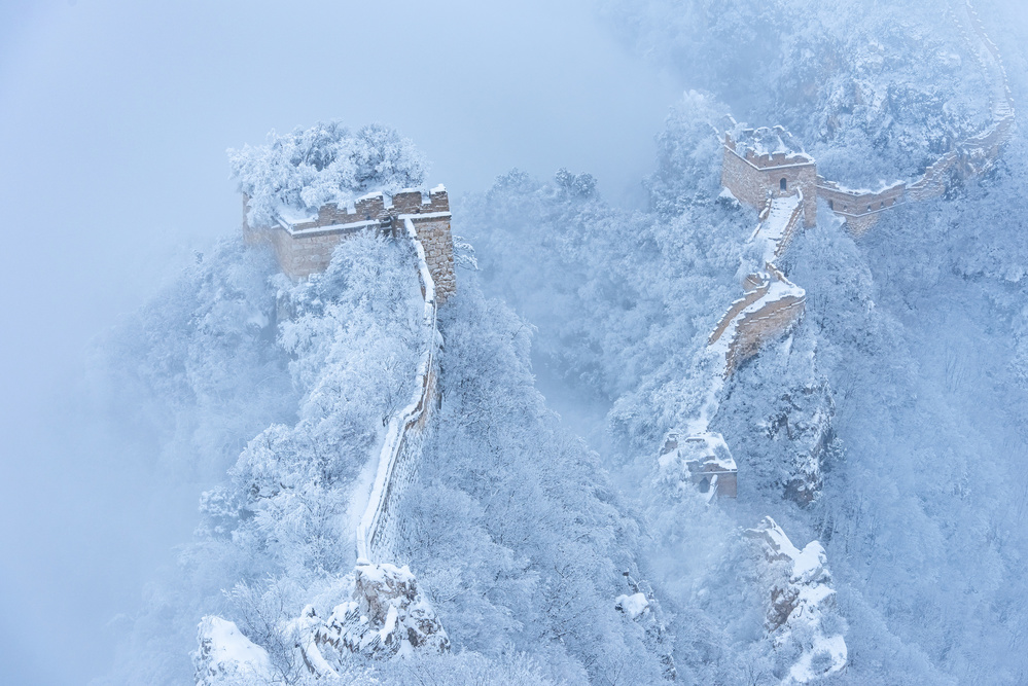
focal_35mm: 112
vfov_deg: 12.2
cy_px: 343
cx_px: 514
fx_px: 3199
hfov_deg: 18.3
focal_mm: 112
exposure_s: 1/200
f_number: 7.1
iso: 320
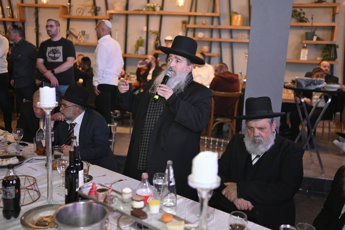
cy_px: 113
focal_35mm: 36
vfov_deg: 36.9
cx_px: 171
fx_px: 345
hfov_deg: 53.1
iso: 800
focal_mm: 35
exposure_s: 1/200
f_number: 1.8
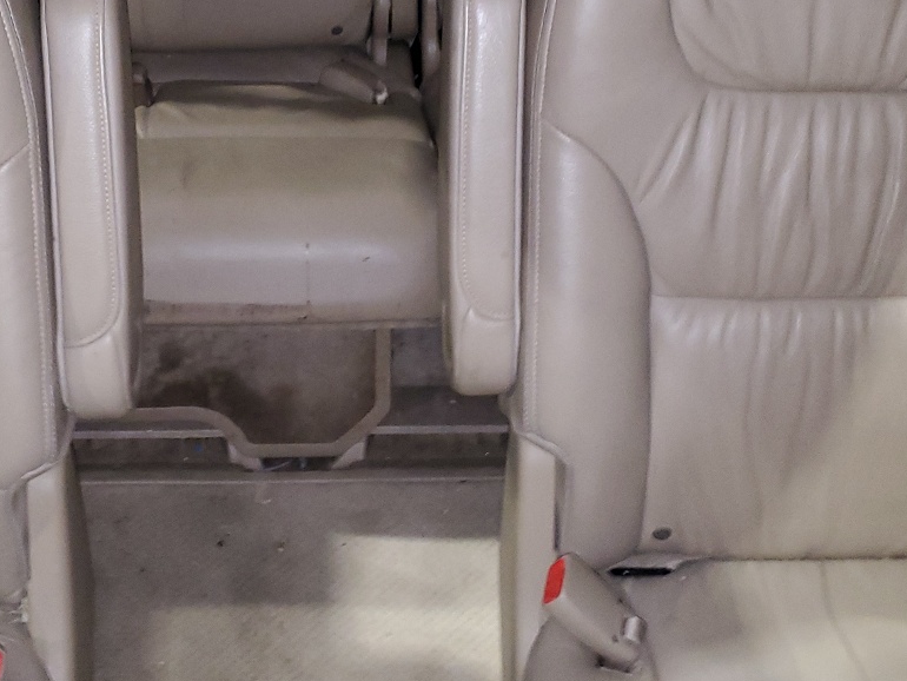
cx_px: 311
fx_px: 1415
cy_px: 216
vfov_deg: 26.9
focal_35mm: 54
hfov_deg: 35.2
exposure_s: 1/15
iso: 301
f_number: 1.5
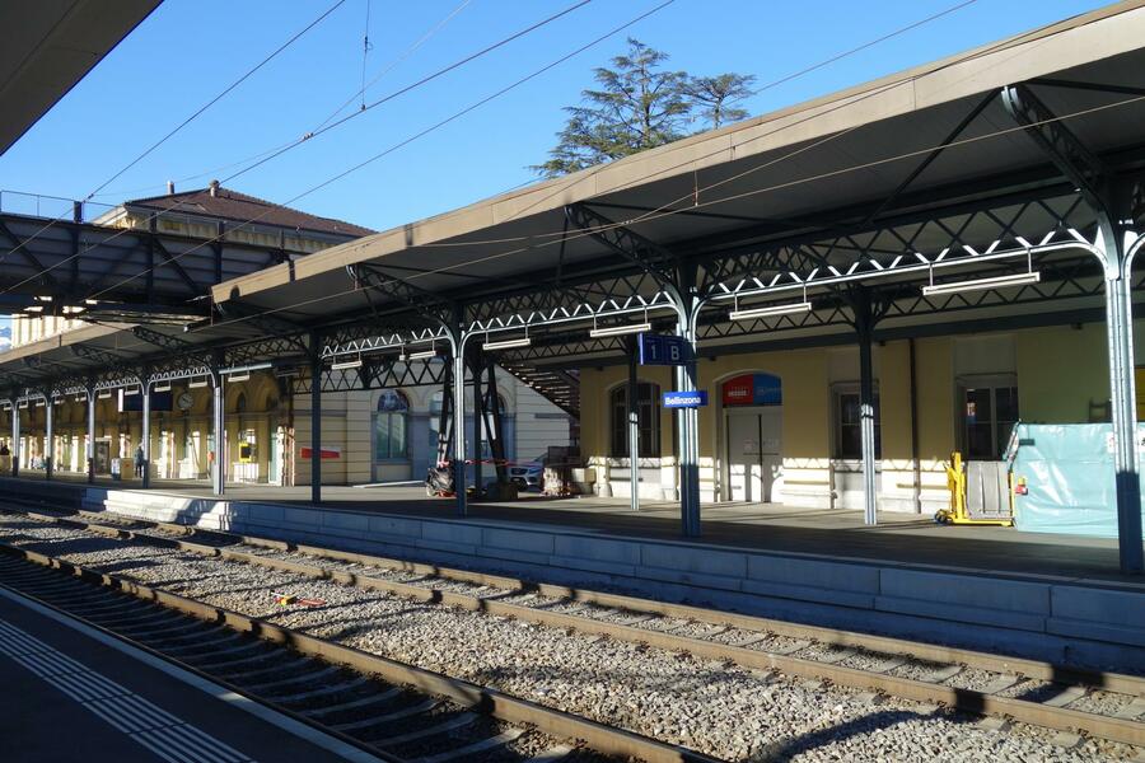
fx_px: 986
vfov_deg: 42.3
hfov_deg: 60.3
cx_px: 572
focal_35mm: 31
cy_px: 382
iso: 125
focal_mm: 11.46
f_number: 5.6
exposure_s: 1/250
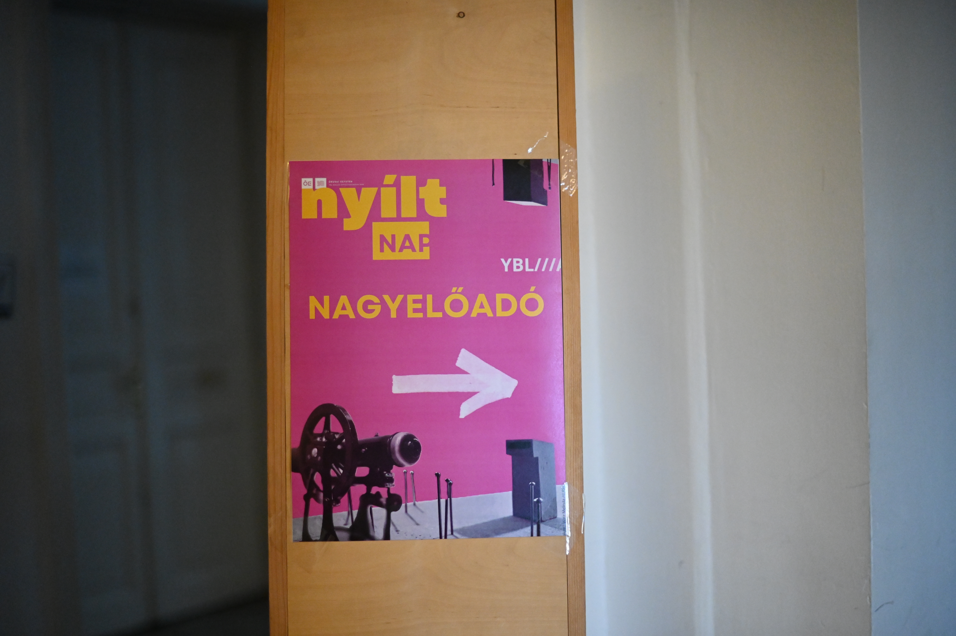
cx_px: 478
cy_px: 318
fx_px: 1327
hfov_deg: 39.6
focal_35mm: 50
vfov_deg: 27.0
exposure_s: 1/5000
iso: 9000
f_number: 1.4
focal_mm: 50
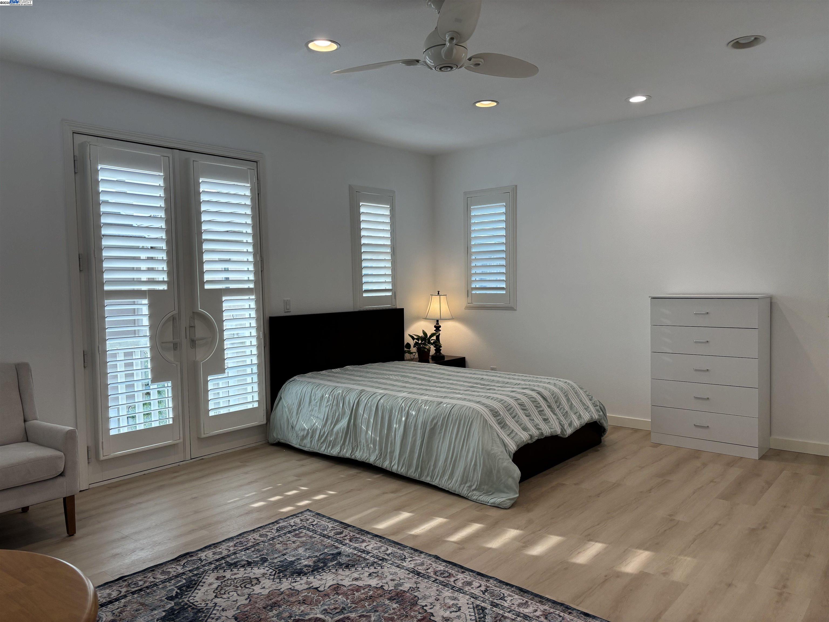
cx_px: 414
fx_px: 623
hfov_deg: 67.3
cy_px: 311
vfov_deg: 53.1
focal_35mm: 26
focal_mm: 5.96
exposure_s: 1/120
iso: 50
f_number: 1.6
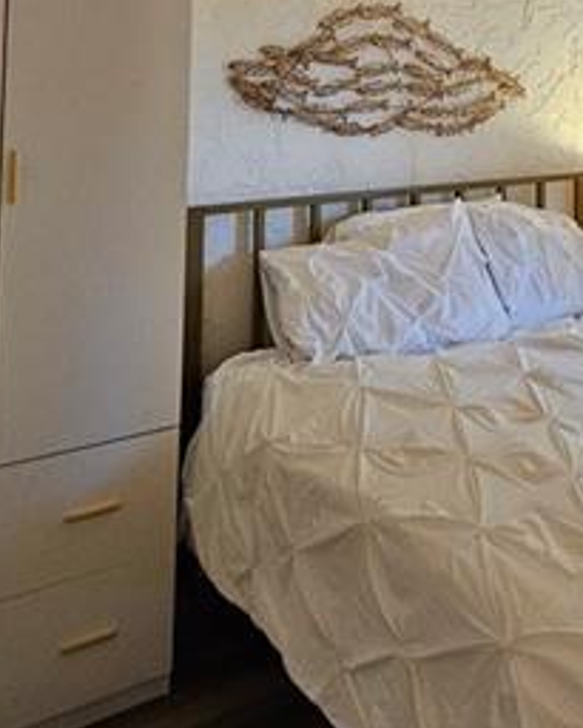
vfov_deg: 42.3
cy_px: 23
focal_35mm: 38
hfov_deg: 37.7
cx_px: 472
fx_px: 819
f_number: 2.2
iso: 400
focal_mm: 2.2
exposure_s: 1/40
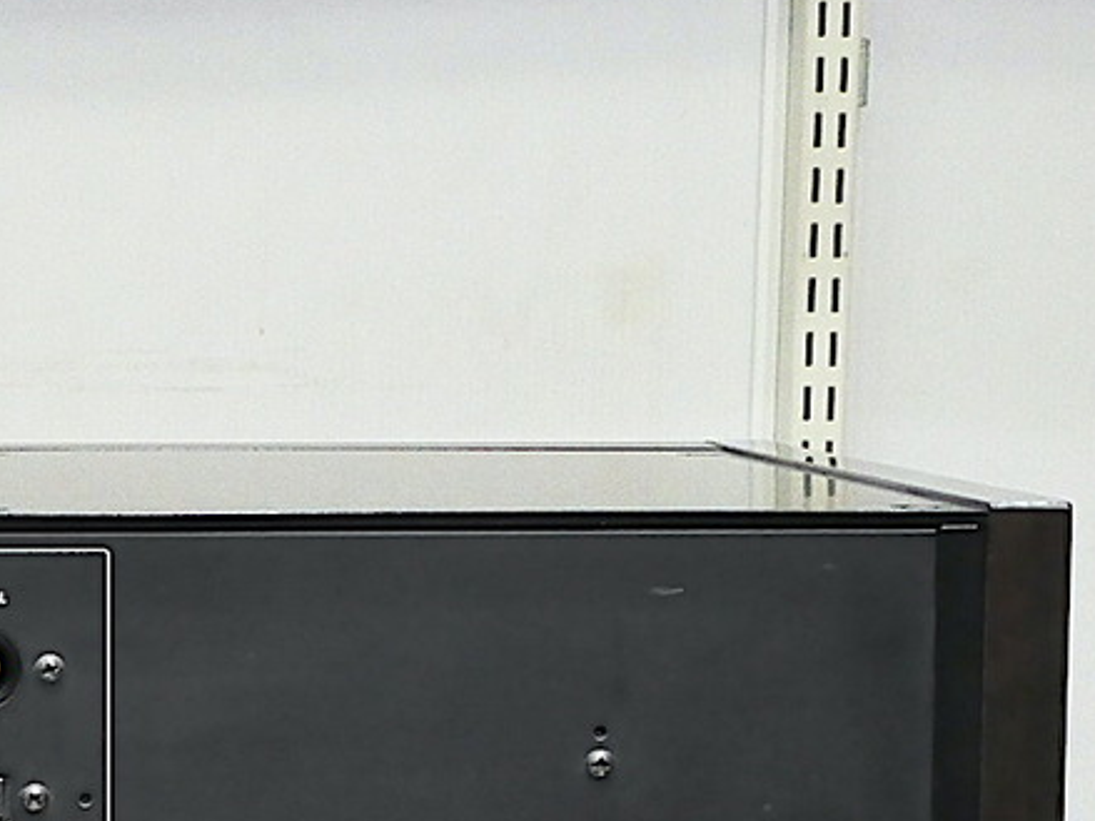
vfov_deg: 12.4
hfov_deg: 16.3
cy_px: 761
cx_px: -15
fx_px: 3732
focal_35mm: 118
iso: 1600
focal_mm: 9.6
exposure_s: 1/30
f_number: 6.3
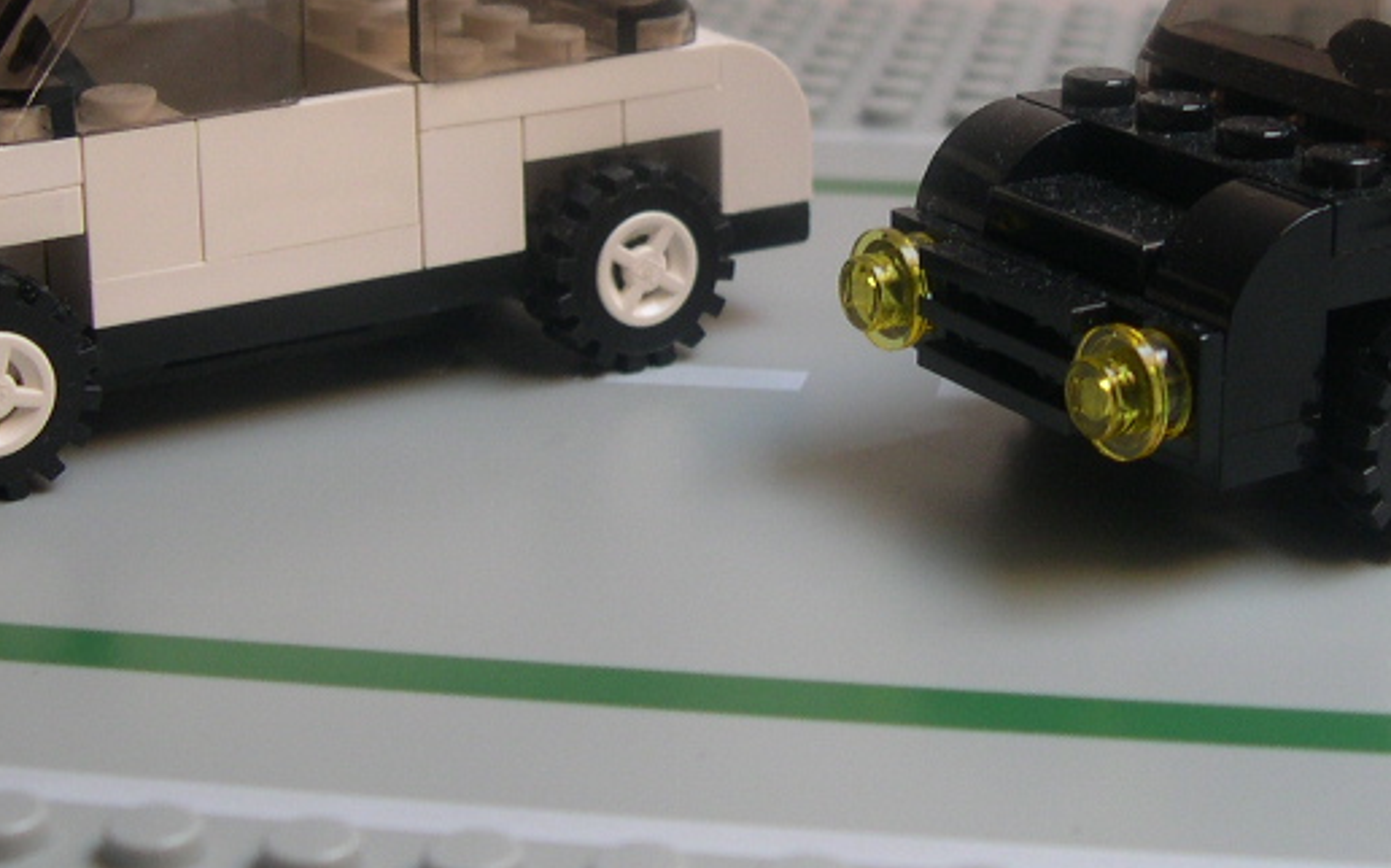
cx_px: 836
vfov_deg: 16.2
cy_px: 164
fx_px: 3031
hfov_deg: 25.8
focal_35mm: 80
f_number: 2.8
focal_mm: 8
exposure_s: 1/36
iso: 100
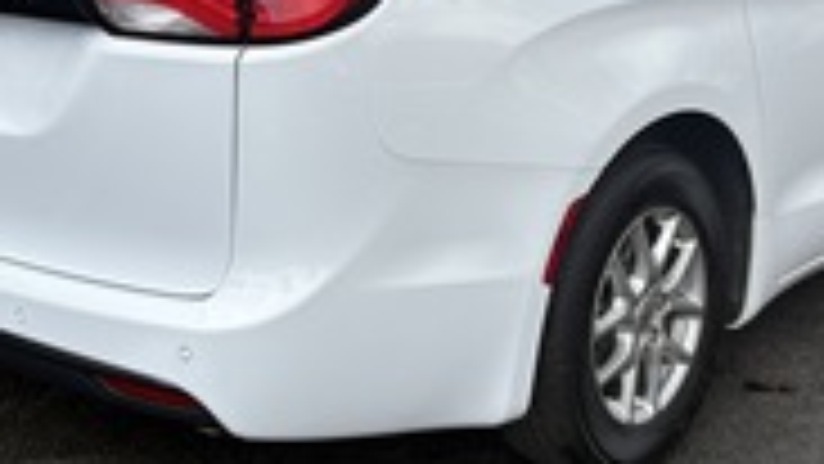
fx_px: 1420
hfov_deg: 32.3
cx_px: 441
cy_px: 70
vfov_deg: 18.3
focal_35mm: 65
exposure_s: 1/1420
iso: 50
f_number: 1.6
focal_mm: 5.96
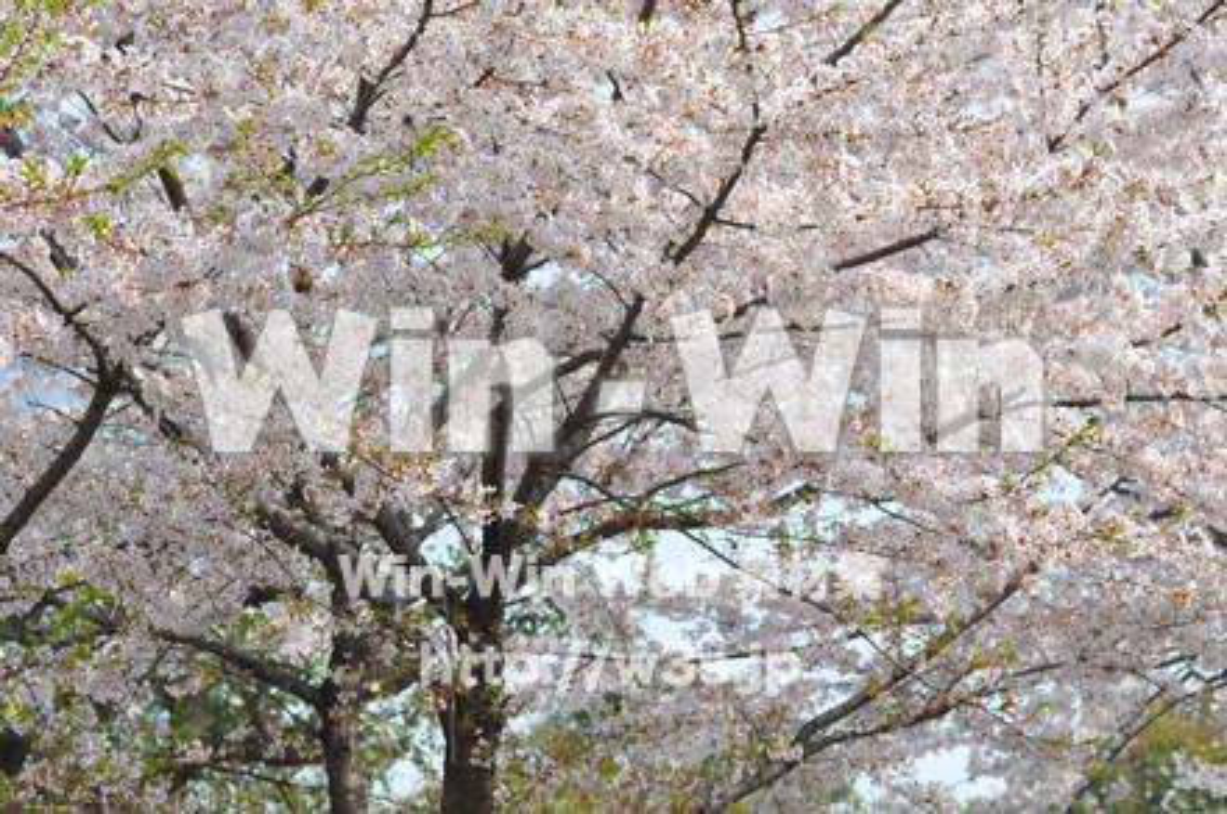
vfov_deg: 10.1
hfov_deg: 15.2
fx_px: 4594
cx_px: 614
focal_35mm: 135
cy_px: 407
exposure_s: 1/500
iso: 200
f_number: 5.6
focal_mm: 90
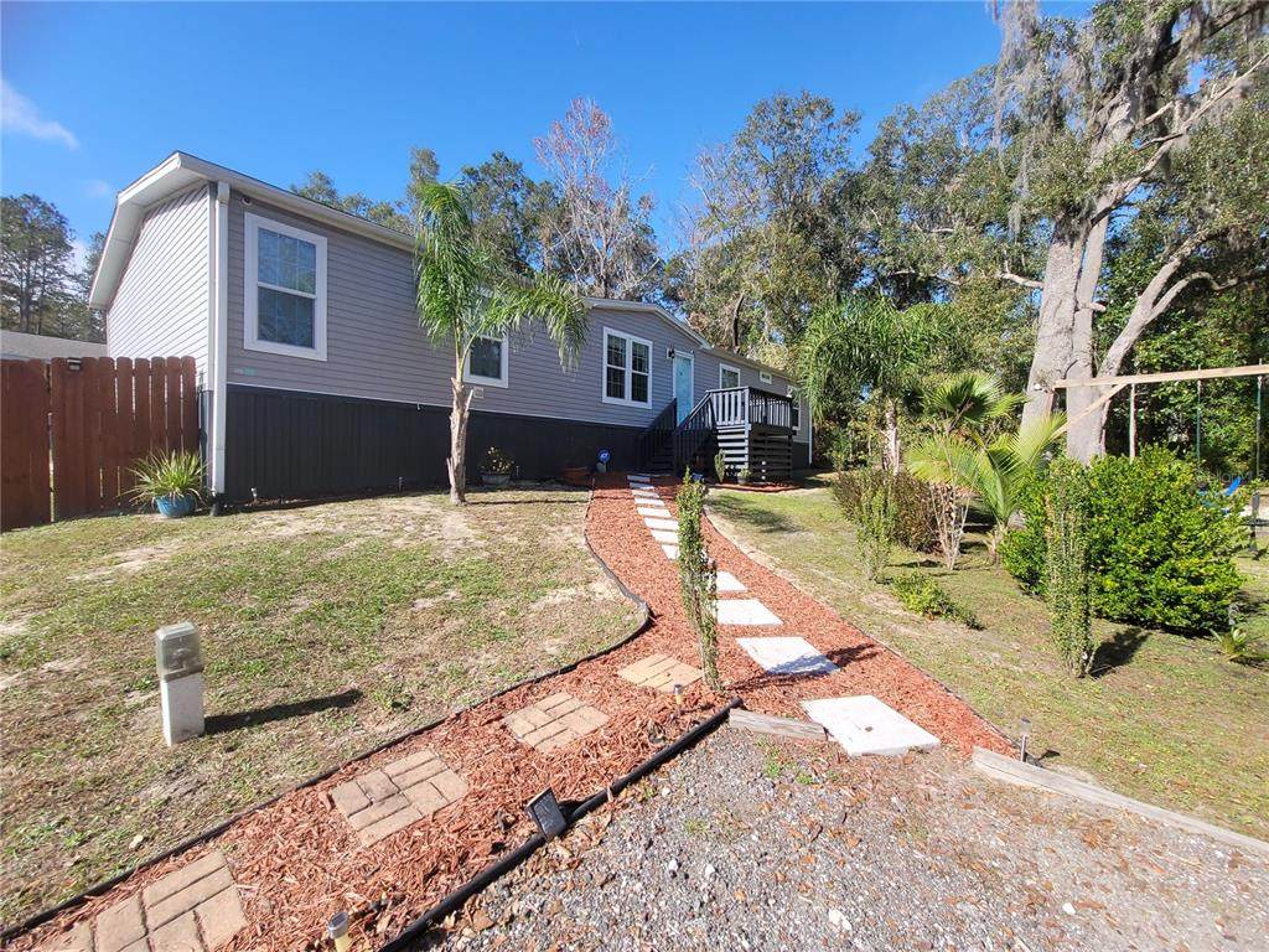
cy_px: 476
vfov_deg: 89.9
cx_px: 634
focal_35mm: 13
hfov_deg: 106.2
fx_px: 477
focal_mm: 2.2
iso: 64
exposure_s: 1/1050
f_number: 2.2
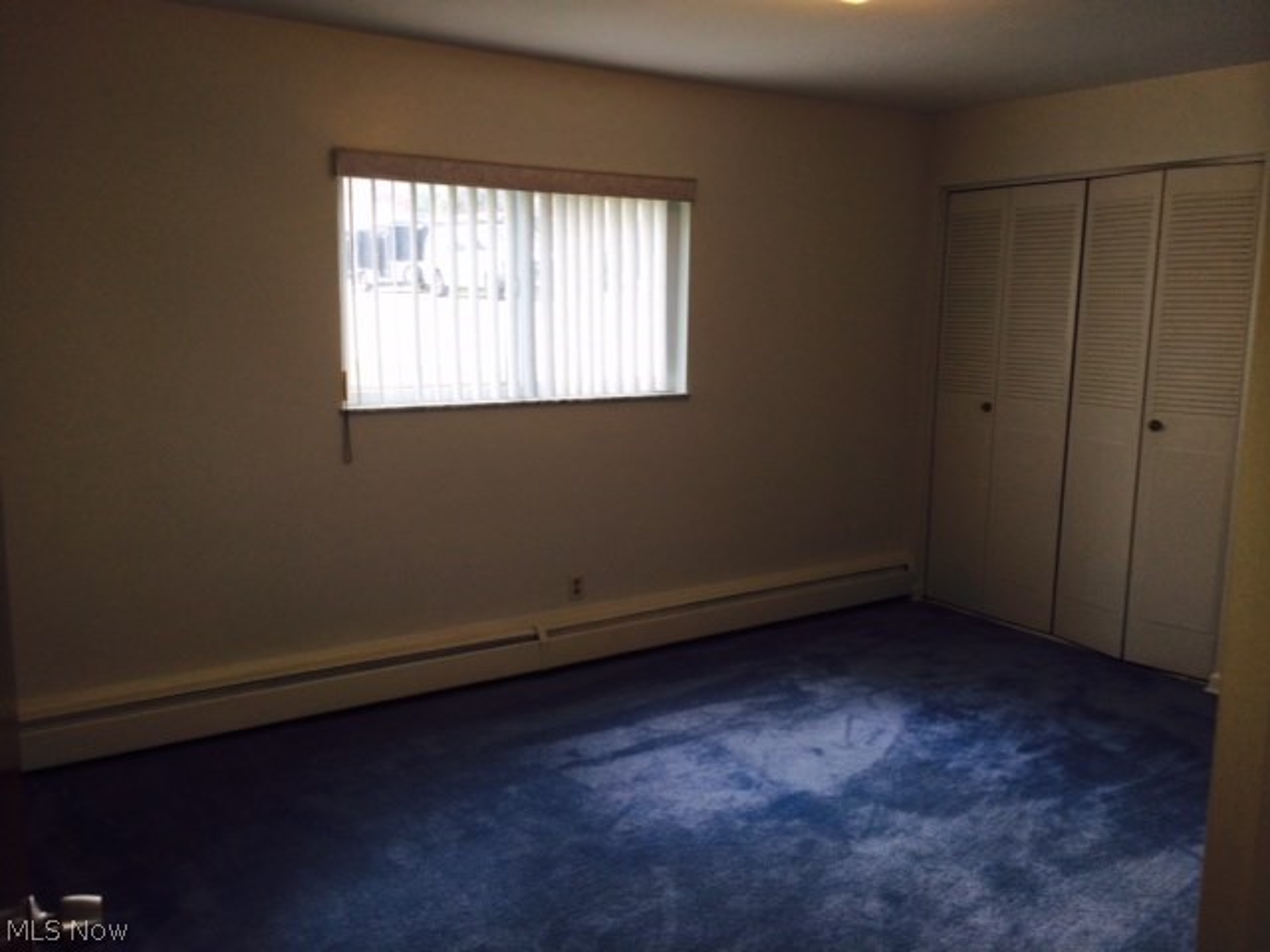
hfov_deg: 60.0
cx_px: 635
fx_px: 1101
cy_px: 476
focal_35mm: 30
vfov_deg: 46.8
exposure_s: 1/60
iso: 40
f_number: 2.2
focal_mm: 4.12
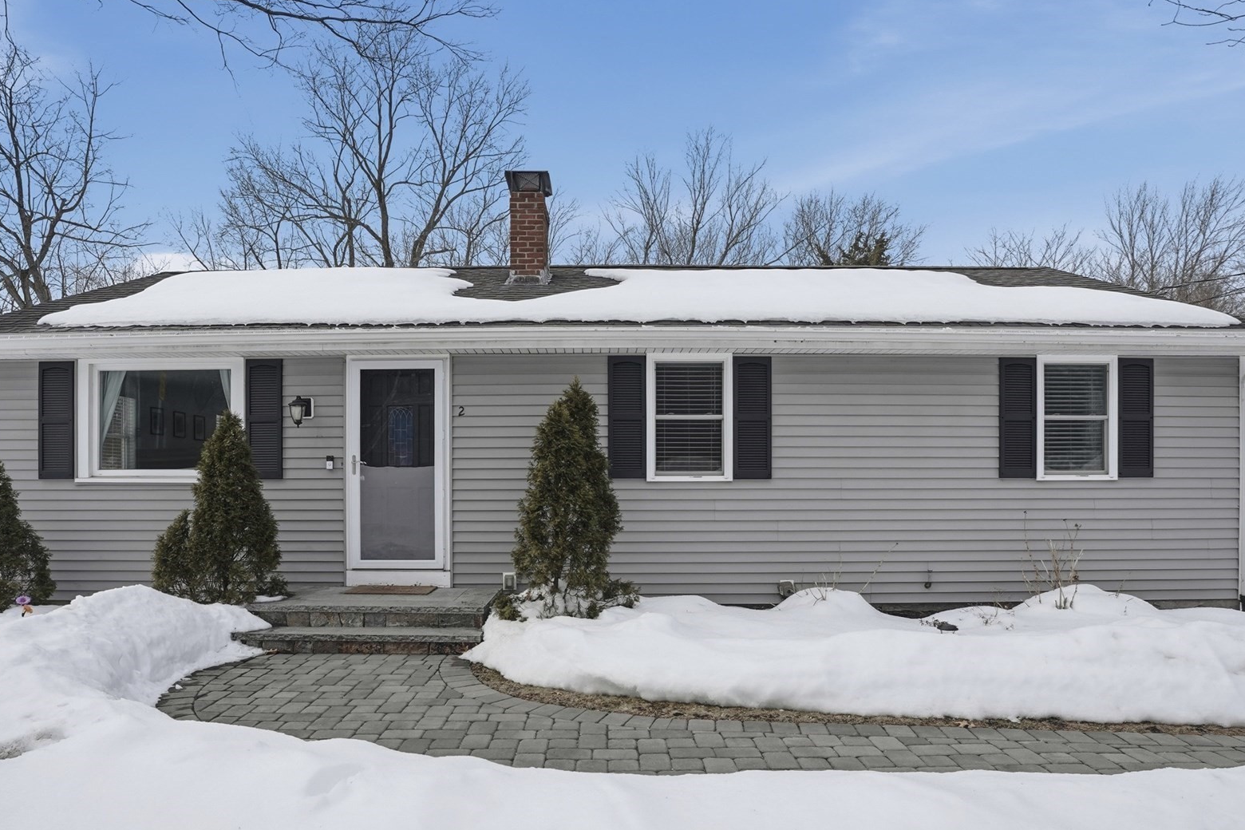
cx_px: 601
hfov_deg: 81.2
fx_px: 726
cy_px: 486
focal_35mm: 21
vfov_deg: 59.1
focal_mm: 16
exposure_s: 1/8000
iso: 800
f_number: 8
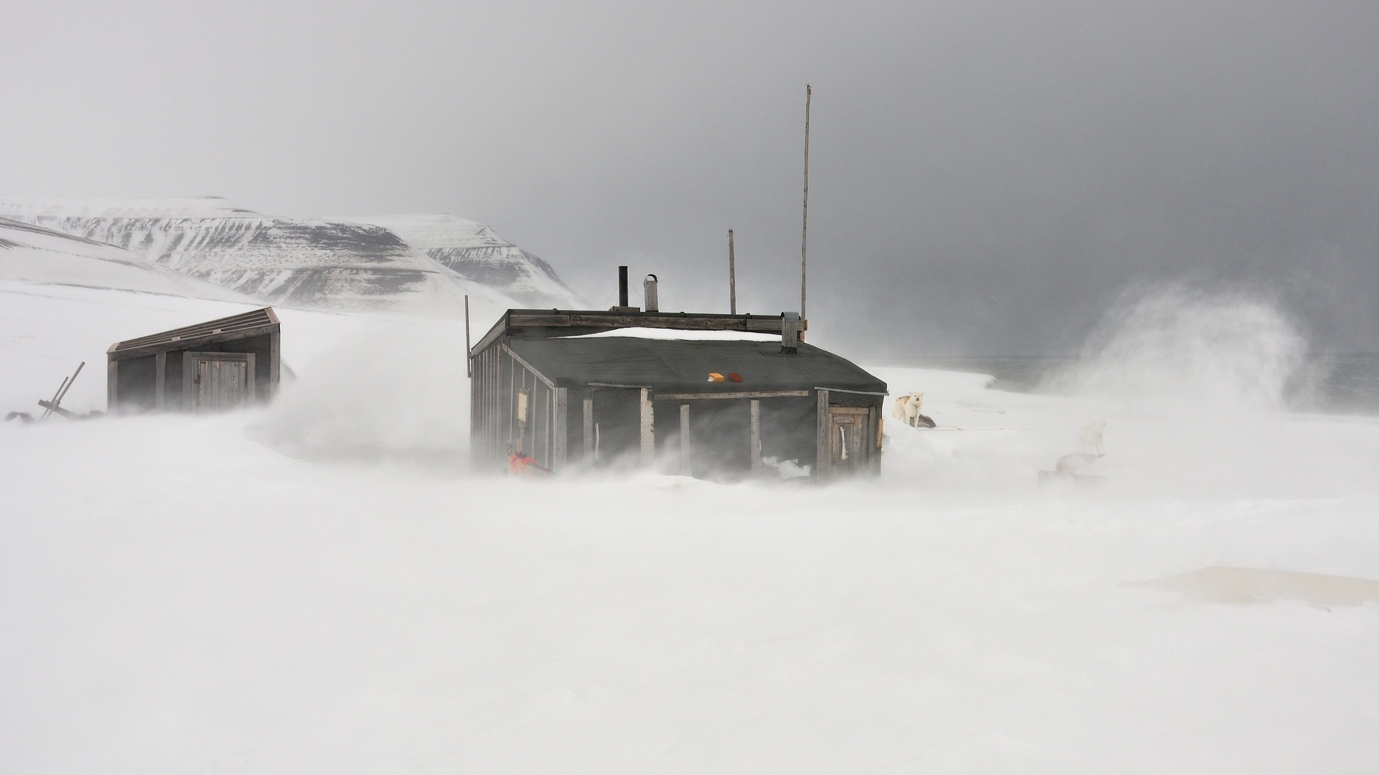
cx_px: 700
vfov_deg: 24.9
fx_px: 1755
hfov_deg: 42.9
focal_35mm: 48
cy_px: 382
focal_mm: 30
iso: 200
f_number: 9
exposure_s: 1/100
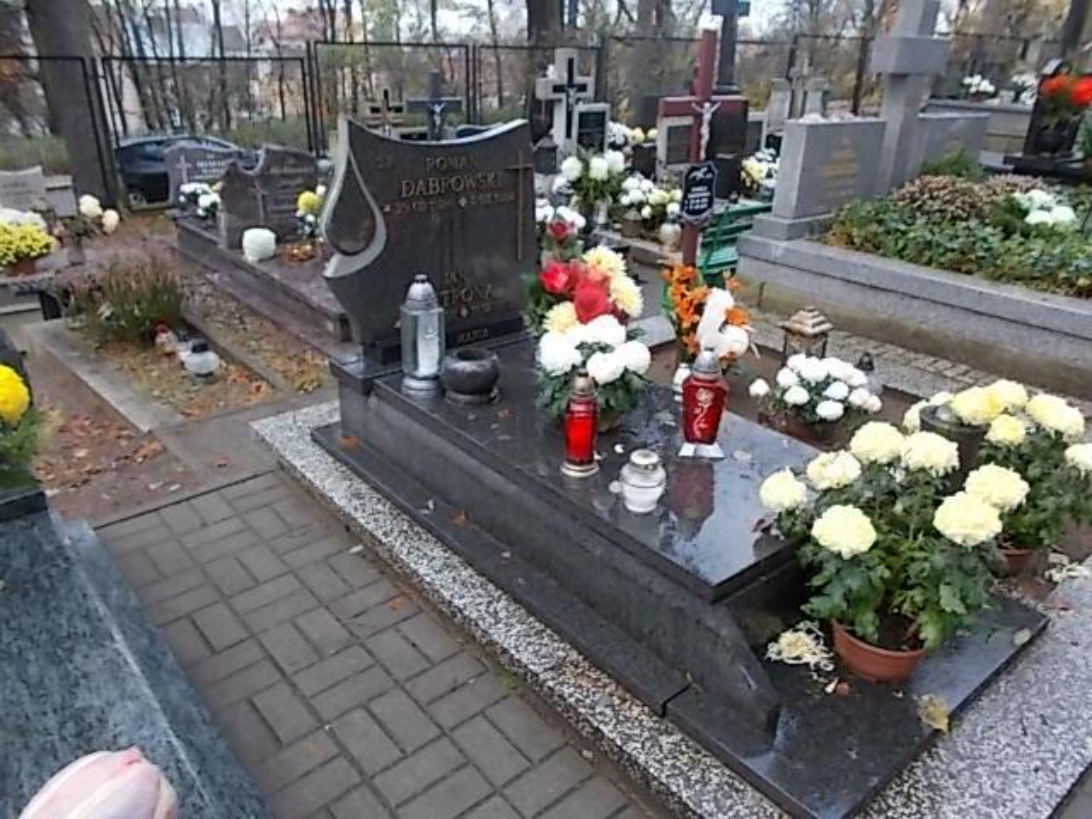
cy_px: 410
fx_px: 820
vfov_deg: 53.1
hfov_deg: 67.3
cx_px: 546
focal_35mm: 26
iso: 100
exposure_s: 1/25
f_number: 3.2
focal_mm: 4.6
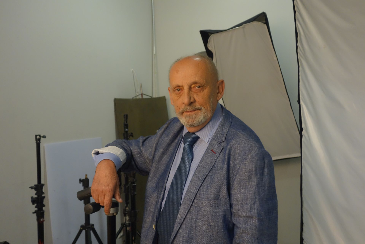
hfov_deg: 43.6
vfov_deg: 29.9
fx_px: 456
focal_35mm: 45
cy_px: 122
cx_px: 182
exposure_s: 1/40
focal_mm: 16.59
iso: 800
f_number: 3.2
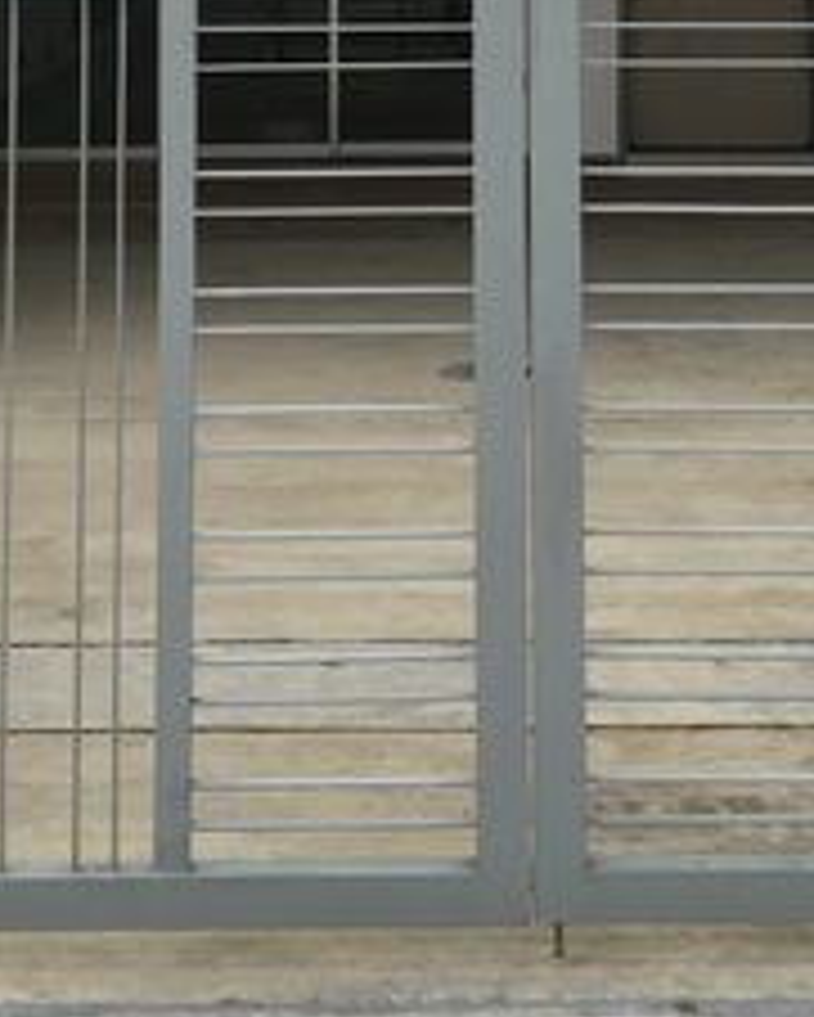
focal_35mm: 75
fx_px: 2257
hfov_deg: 20.4
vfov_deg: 22.8
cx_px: 468
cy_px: -279
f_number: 2.2
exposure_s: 1/927
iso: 25
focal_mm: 4.15
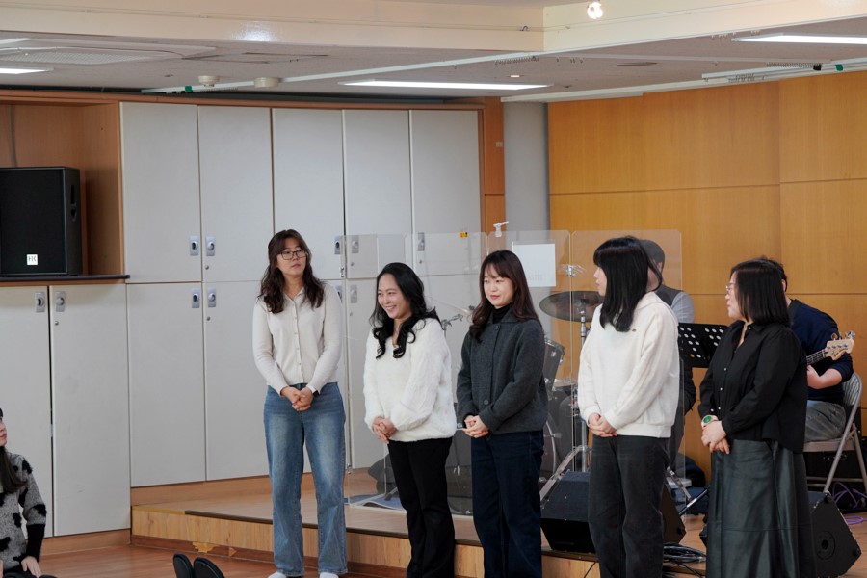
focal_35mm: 110
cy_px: 289
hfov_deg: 18.6
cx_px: 434
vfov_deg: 12.5
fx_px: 2649
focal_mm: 110
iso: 1000
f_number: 4
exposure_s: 1/160
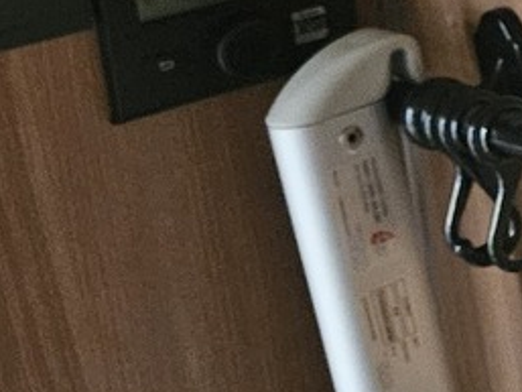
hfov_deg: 11.5
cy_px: -16
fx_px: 1946
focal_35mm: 129
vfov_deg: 11.4
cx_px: 1393
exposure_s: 1/25
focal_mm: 5.4
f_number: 1.8
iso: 640
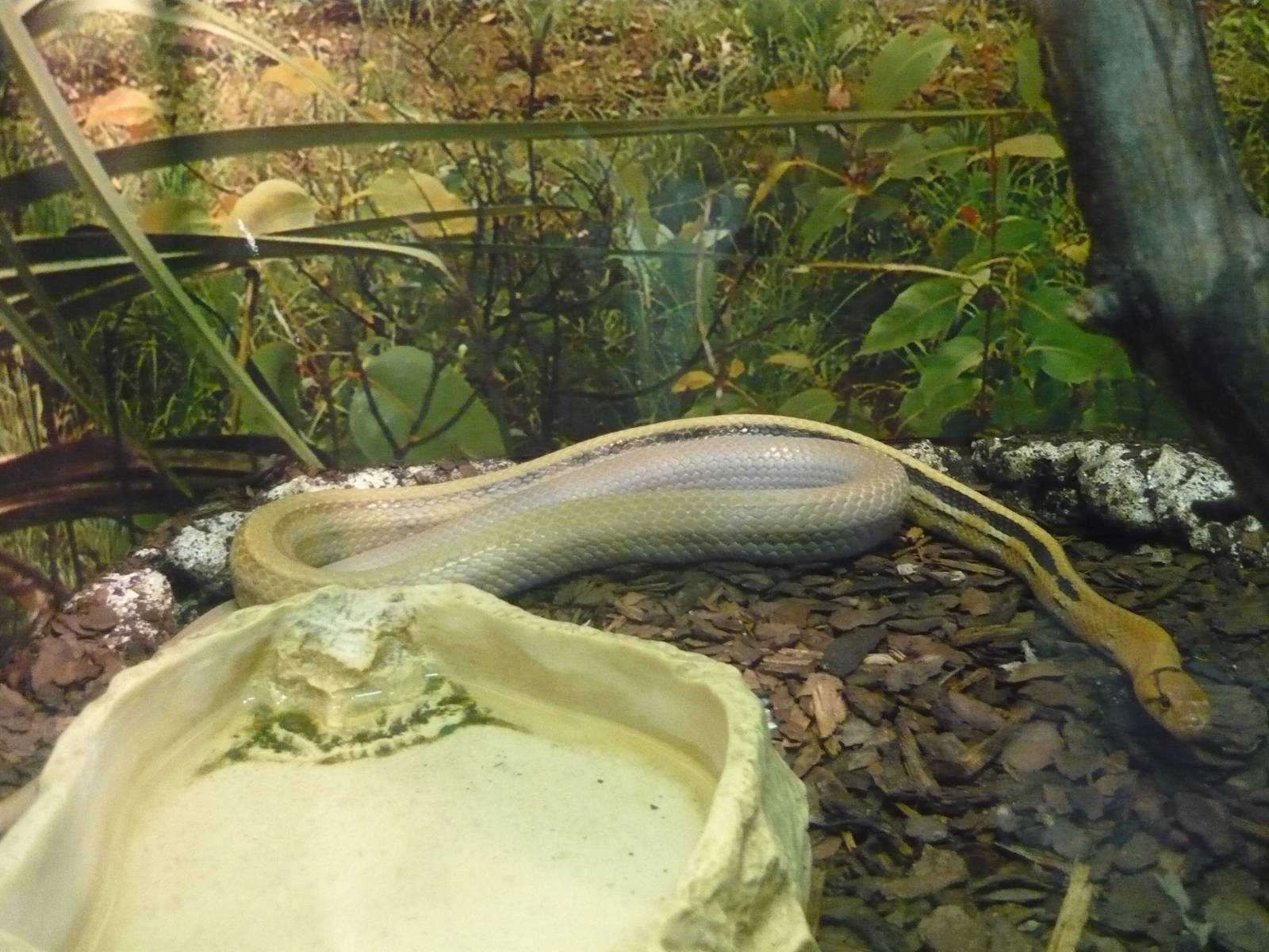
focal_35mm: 33
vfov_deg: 42.9
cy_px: 476
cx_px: 634
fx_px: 1210
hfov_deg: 55.4
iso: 800
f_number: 2.8
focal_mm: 5.5
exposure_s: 1/20
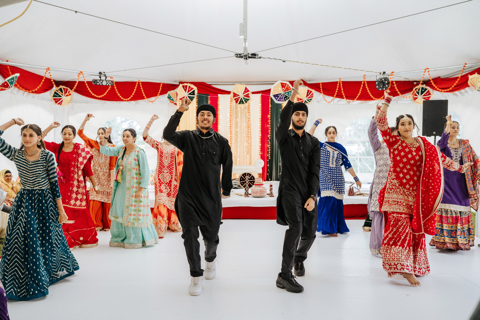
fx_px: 467
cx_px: 240
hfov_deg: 54.4
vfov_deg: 37.9
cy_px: 160
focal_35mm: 35
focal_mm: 35
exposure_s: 1/200
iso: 1600
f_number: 3.5
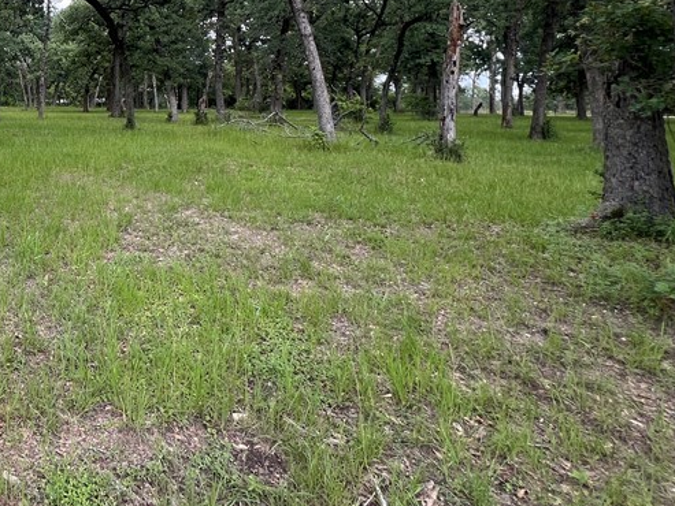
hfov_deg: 52.6
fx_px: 527
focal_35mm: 27
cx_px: 8
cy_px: 66
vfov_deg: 47.0
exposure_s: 1/220
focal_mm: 1.57
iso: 32
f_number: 1.8
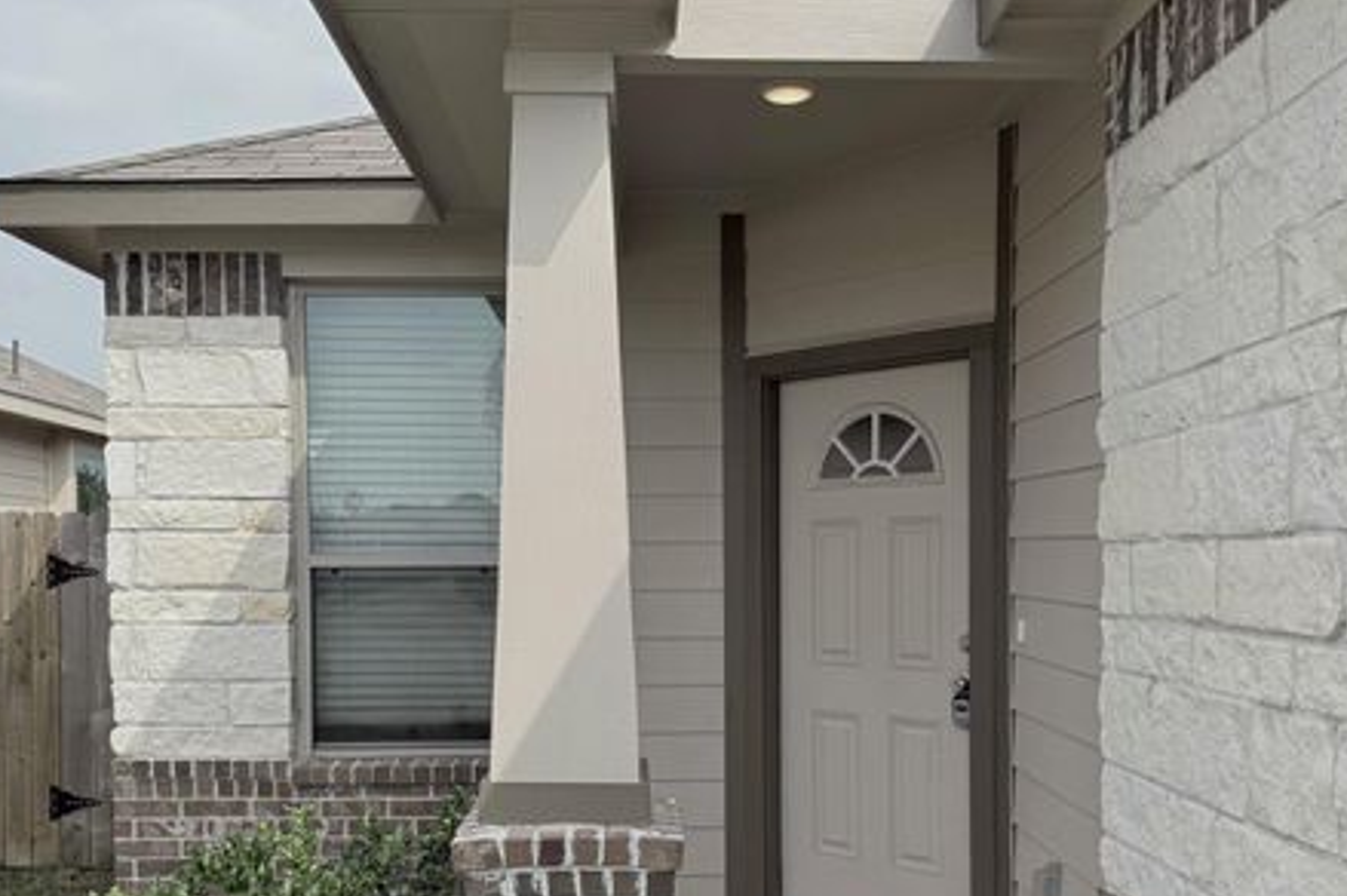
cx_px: 666
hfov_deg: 51.9
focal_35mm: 37
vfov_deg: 35.5
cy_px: 598
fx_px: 1383
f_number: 1.78
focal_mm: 6.76
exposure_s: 1/3145
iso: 80
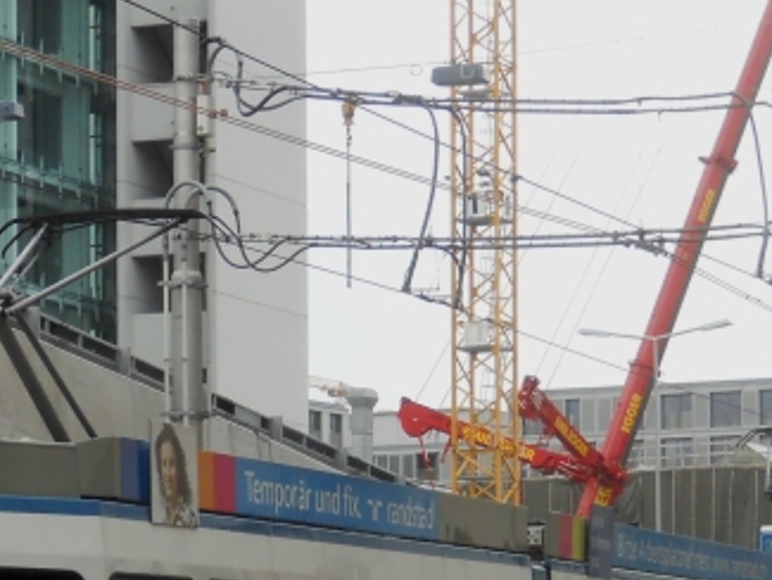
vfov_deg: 10.1
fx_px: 3235
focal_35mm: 145
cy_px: 630
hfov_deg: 13.6
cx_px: 173
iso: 200
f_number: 3.4
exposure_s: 1/250
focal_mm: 8.3
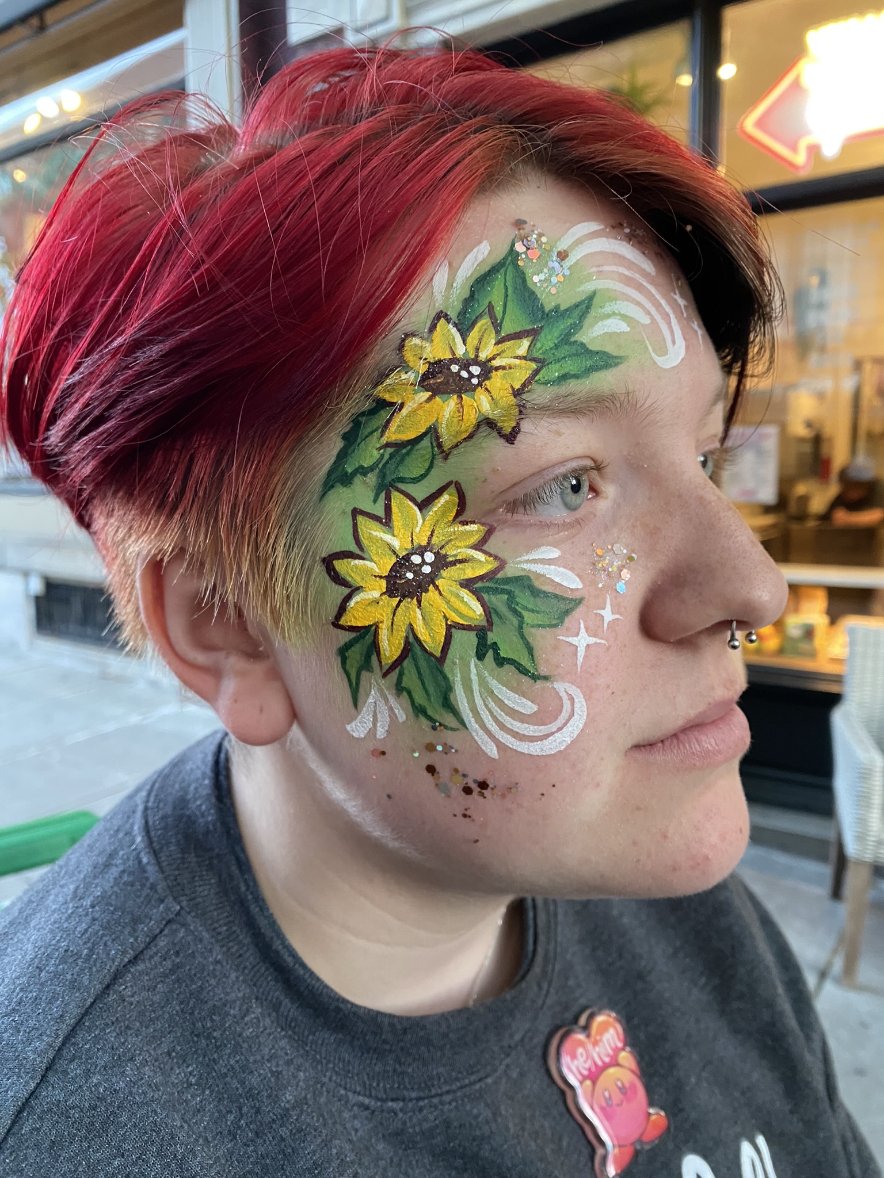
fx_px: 885
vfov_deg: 67.3
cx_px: 442
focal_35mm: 26
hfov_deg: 53.1
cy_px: 589
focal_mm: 4.25
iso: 320
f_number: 1.8
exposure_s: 1/60
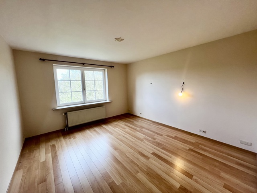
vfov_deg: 89.9
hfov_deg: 106.2
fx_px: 97
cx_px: 128
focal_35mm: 13
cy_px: 96
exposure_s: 1/100
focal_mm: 1.57
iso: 32
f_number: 1.8
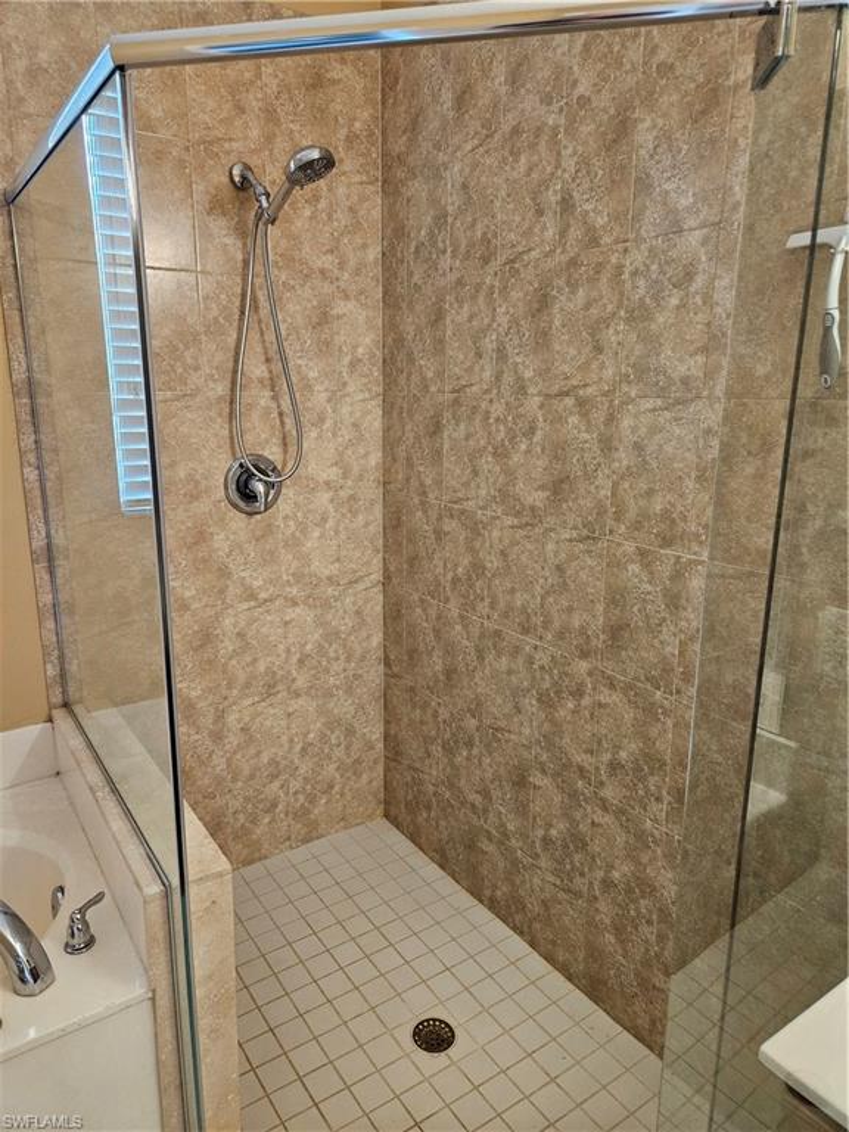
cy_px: 566
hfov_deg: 58.9
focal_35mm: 23
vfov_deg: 73.9
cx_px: 424
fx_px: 752
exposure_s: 1/120
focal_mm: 5.4
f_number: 1.8
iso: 500
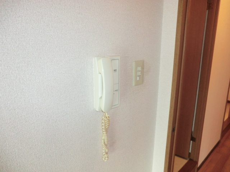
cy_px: 86
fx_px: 159
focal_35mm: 24
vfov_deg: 56.8
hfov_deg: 71.6
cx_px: 115
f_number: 3.2
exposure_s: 1/30
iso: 400
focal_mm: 4.3
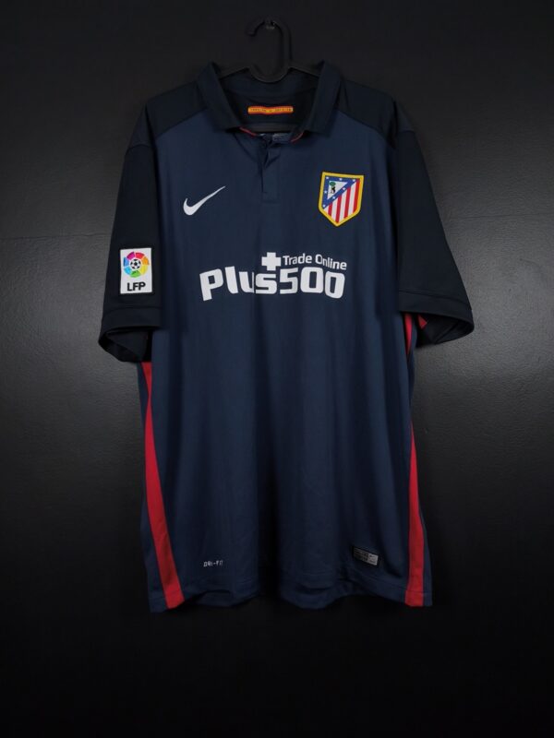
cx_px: 277
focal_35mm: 23
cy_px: 369
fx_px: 491
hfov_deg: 58.9
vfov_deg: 73.9
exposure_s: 1/160
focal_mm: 6.57
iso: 400
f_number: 1.6
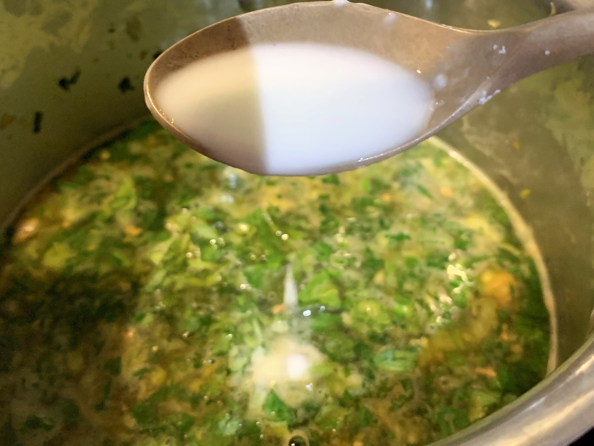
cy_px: 223
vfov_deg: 53.1
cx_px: 297
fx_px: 446
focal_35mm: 26
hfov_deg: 67.3
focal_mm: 4.25
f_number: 1.8
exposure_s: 1/33
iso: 400
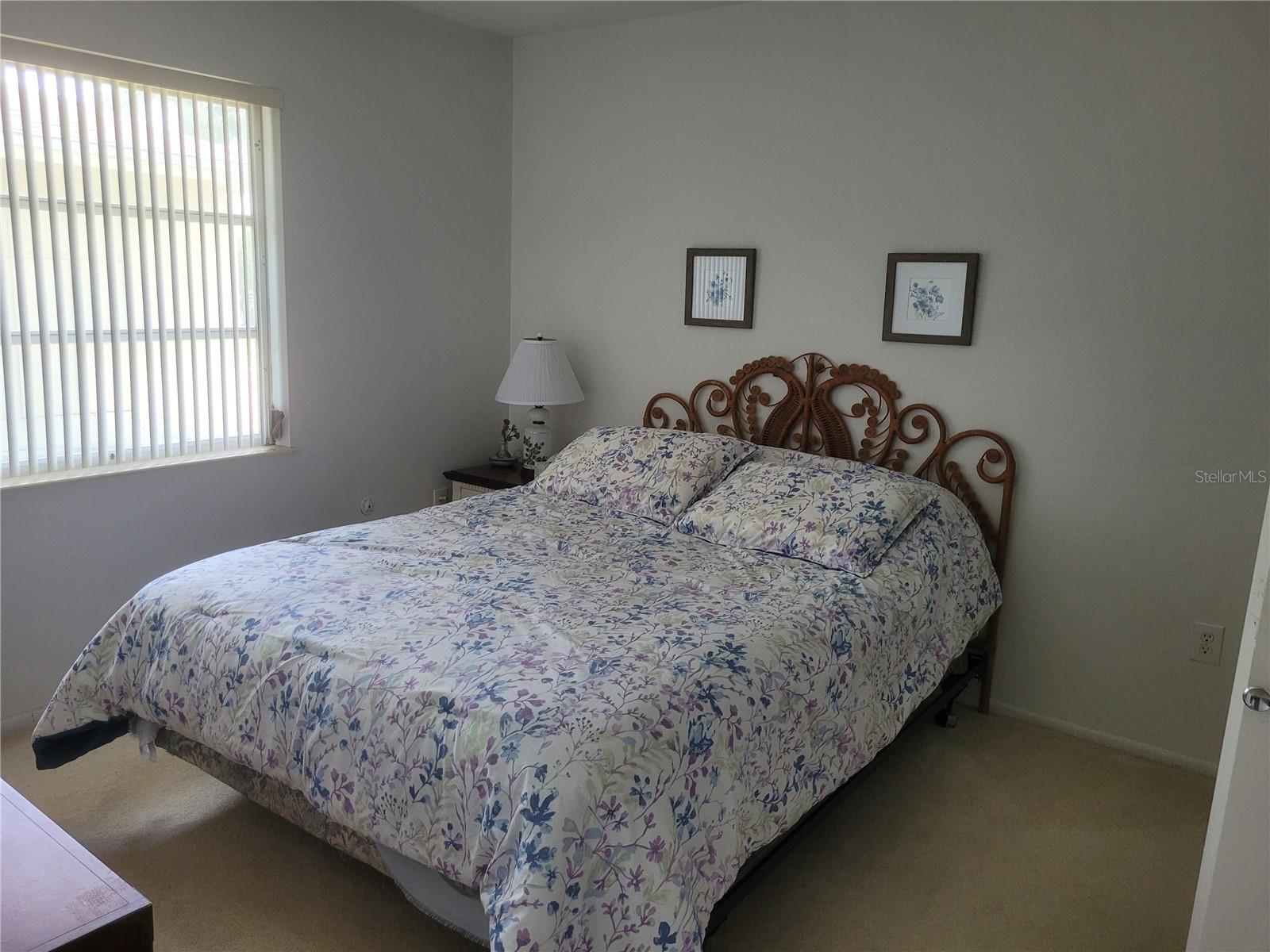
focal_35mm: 26
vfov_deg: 53.1
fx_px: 954
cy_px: 476
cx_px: 635
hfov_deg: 67.3
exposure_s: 1/120
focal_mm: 5.4
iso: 200
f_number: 1.8
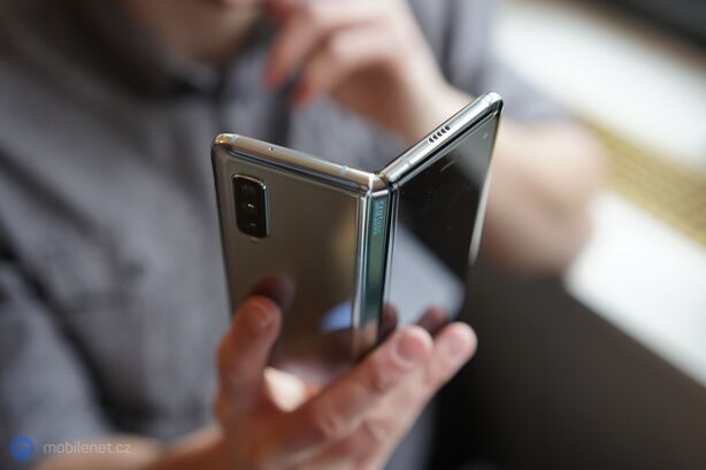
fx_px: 1078
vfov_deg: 24.6
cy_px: 235
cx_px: 353
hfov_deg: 36.3
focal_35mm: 55
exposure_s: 1/250
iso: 1250
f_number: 2.8
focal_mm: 55
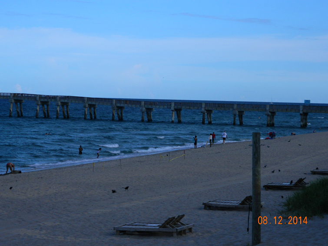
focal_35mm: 103
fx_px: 976
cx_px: 164
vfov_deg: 14.4
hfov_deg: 19.1
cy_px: 123
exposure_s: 1/800
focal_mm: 18.6
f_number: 4.5
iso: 80
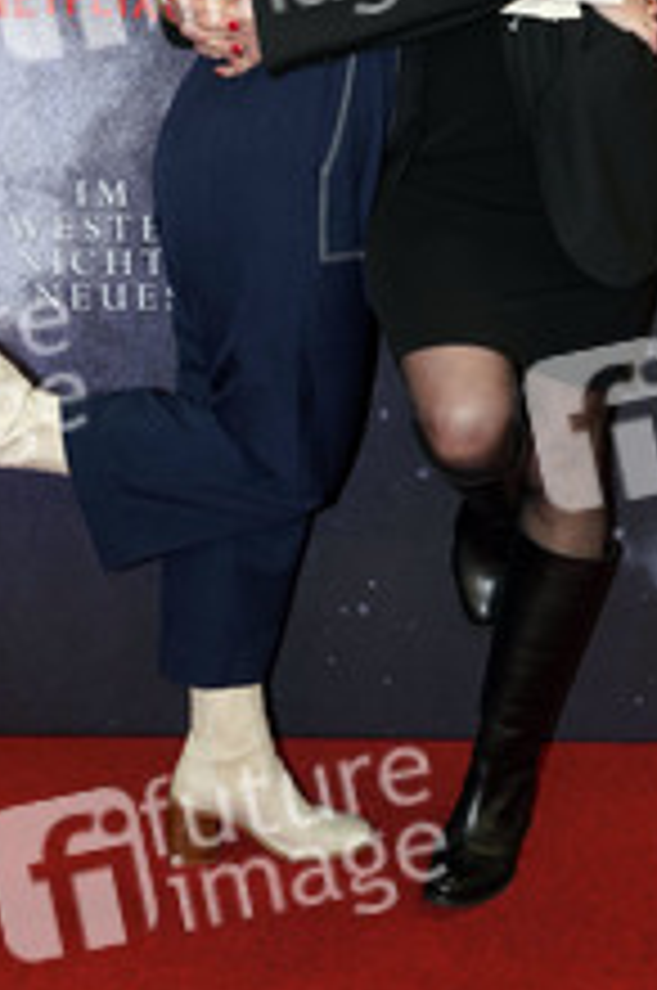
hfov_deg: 19.7
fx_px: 1895
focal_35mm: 69
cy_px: 180
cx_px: 346
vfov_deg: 28.6
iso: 640
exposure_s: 1/160
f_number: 5.6
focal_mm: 38
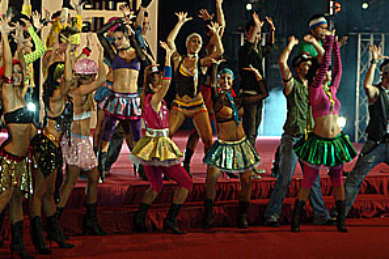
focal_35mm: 164
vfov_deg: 8.4
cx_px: 144
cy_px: 130
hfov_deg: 12.5
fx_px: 1768
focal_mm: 81
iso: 800
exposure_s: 1/60
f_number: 8
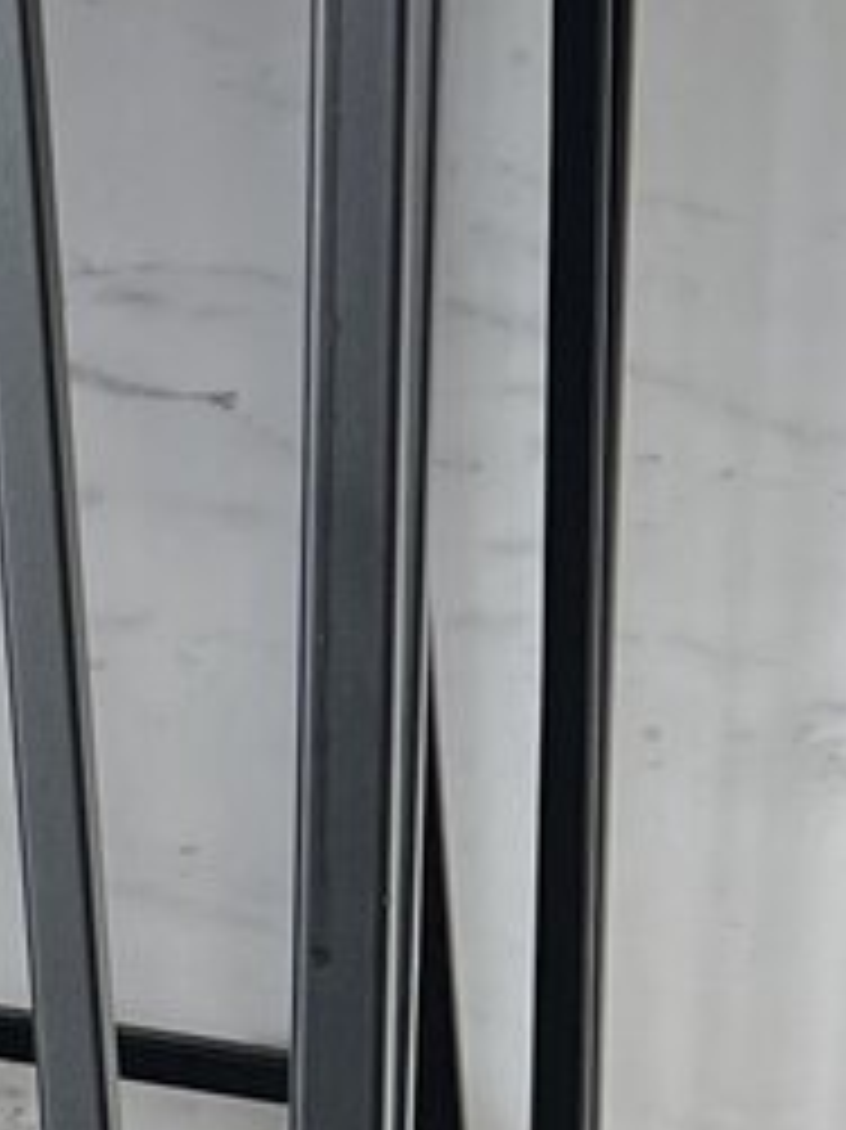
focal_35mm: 166
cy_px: -14
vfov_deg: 11.8
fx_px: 5414
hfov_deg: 7.9
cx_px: -1584
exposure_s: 1/887
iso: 50
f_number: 1.5
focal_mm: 5.7
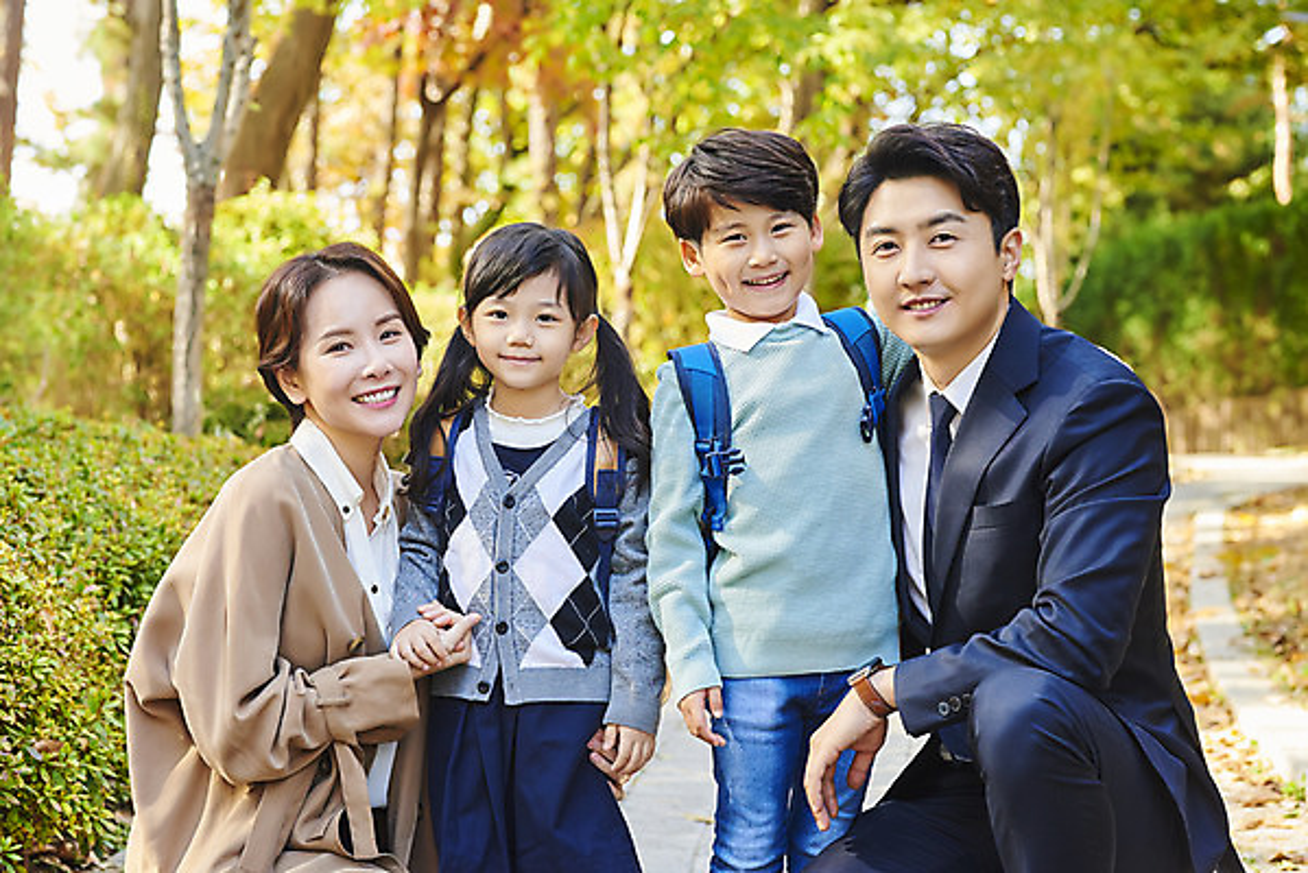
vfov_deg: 16.1
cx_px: 654
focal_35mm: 85
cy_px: 436
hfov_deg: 23.9
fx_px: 3090
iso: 640
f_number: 5
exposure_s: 1/160
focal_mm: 85
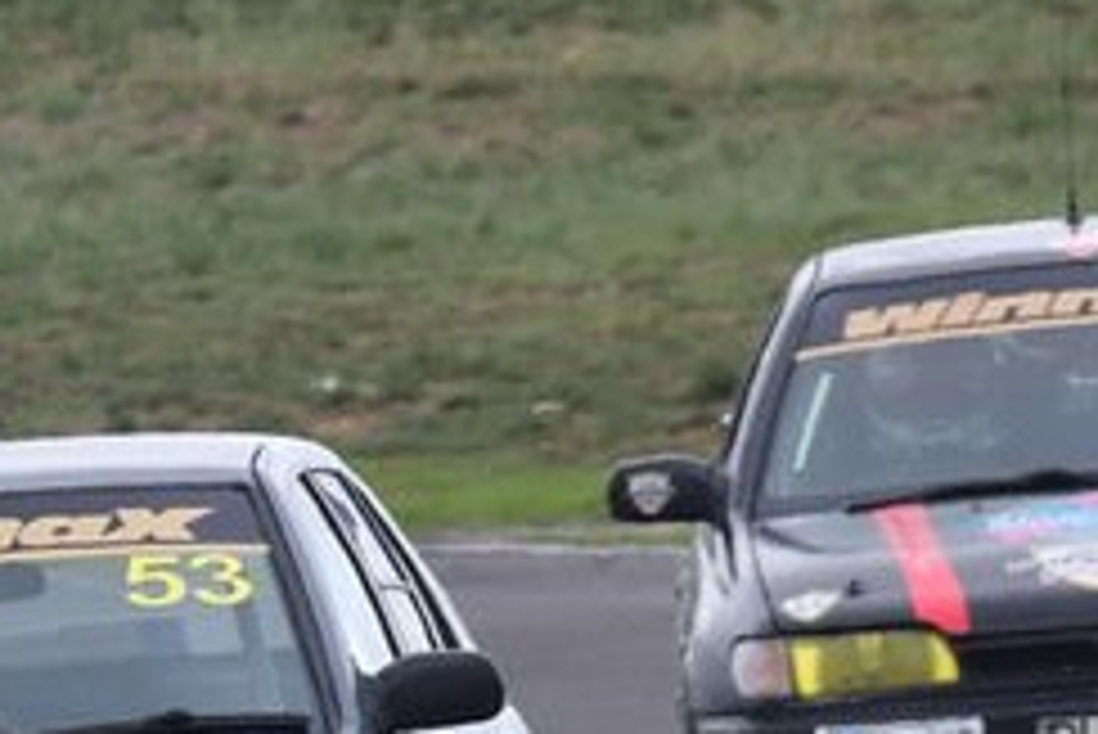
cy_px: 392
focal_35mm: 2216
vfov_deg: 0.6
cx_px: -266
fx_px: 67625
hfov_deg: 0.9
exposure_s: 1/640
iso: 500
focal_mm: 450
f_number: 10
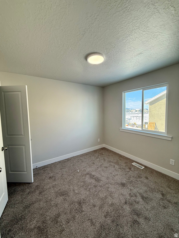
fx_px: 97
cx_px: 90
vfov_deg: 102.1
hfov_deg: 85.7
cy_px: 119
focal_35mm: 14
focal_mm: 2.22
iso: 80
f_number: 2.2
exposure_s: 1/120
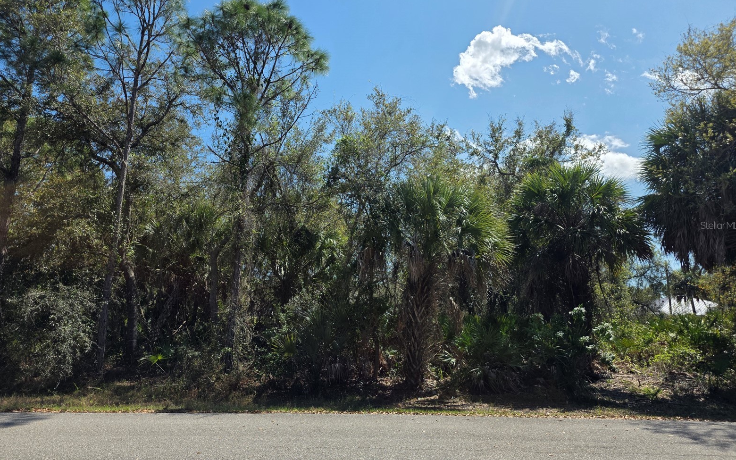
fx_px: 501
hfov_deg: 72.5
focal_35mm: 25
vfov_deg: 49.3
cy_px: 225
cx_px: 368
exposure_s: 1/5958
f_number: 1.7
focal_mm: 6.25
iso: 80
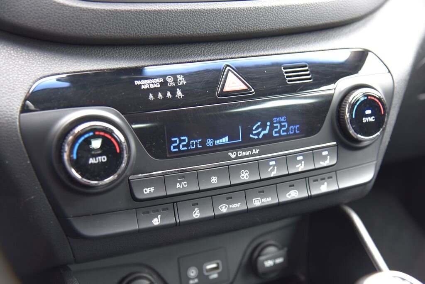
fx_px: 591
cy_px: 142
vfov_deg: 27.0
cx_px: 212
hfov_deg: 39.6
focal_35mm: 50
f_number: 4
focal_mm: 50
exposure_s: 1/15
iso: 500
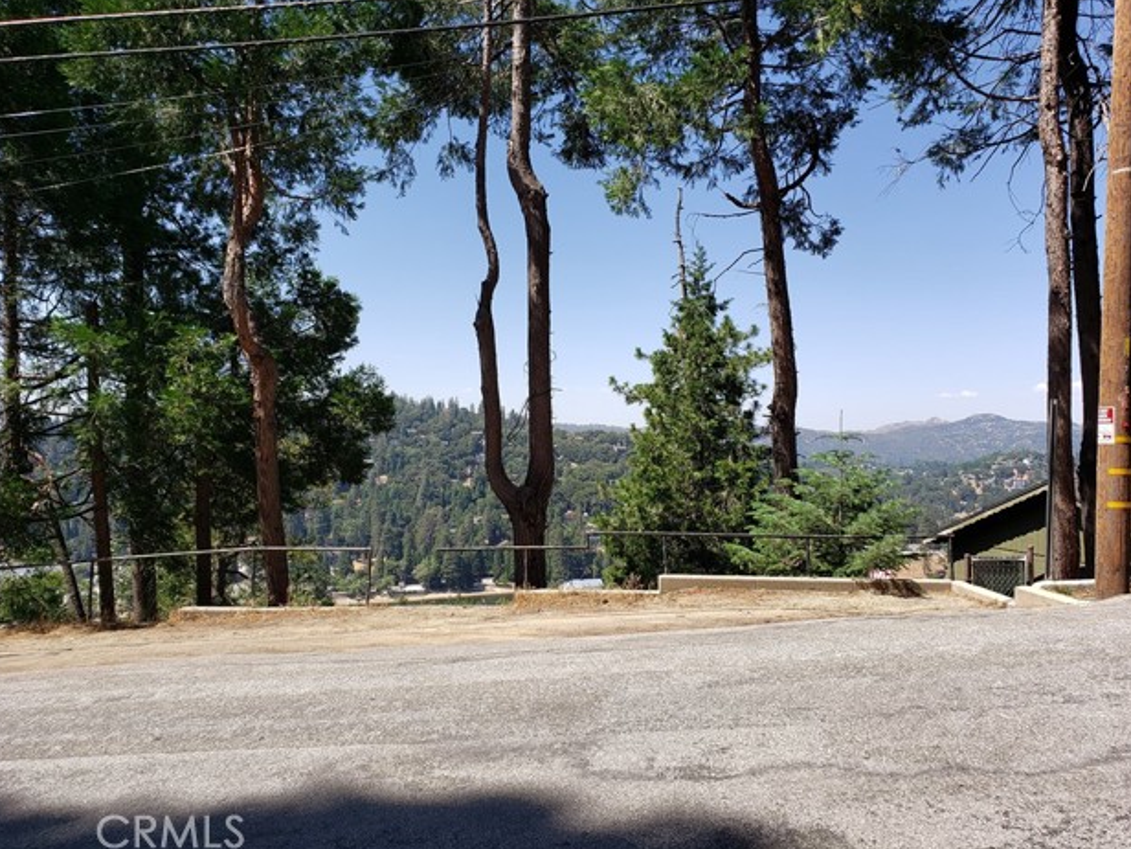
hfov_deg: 65.3
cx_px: 567
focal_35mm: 27
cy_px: 417
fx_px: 882
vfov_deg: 51.4
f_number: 2.4
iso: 50
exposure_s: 1/1055
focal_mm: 4.3
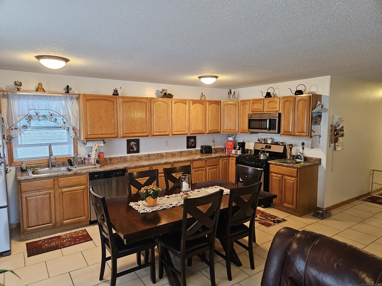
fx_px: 254
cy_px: 143
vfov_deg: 58.9
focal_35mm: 23
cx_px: 191
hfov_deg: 73.9
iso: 500
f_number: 1.8
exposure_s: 1/120
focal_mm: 5.4
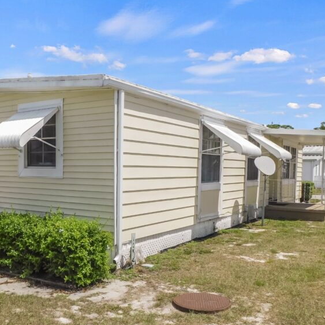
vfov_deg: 44.9
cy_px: 165
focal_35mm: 37
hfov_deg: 43.8
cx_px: 92
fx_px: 393
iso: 125
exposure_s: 1/640
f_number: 6
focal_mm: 4
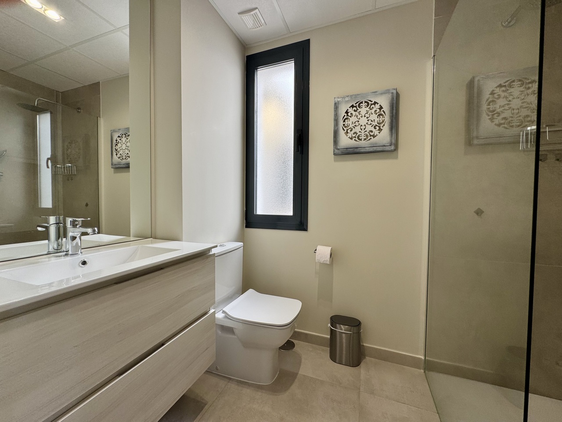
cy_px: 211
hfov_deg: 102.1
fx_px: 227
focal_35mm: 14
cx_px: 281
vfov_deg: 85.7
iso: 50
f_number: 2.2
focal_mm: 2.22
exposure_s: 1/99
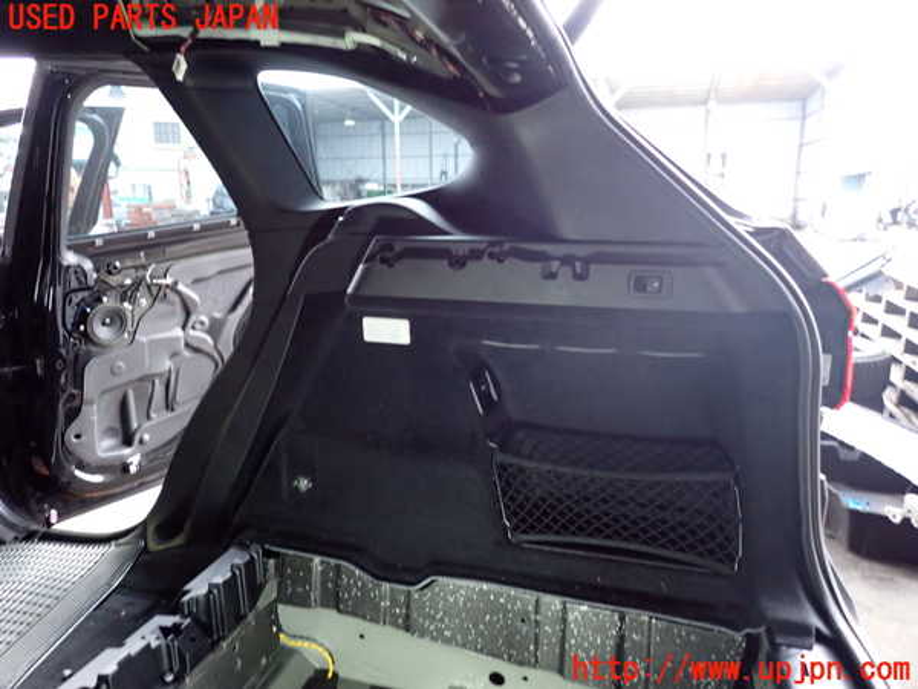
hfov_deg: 69.4
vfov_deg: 54.9
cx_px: 459
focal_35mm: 25
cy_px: 344
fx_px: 663
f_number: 2
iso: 800
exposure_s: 1/30
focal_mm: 4.5
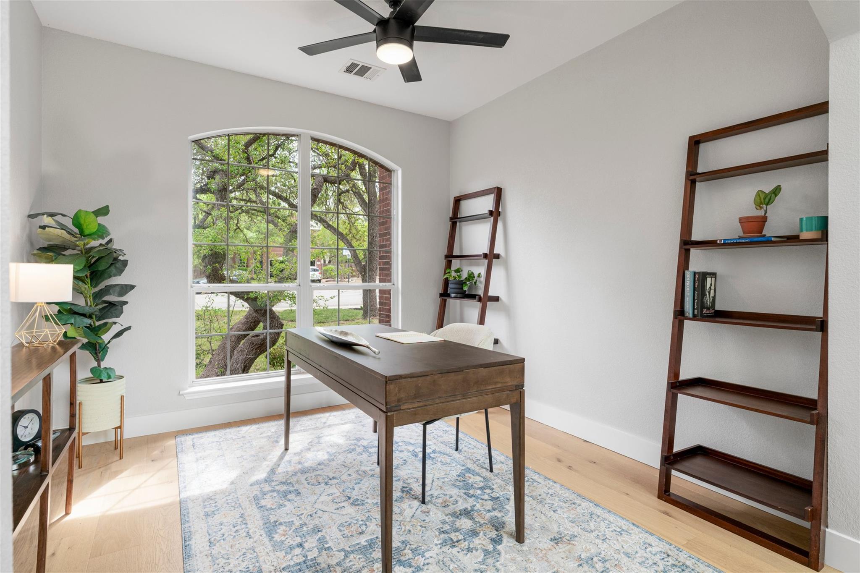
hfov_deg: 93.3
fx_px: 406
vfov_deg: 70.4
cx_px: 430
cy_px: 286
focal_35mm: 17
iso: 400
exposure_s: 1/25
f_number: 8
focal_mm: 17
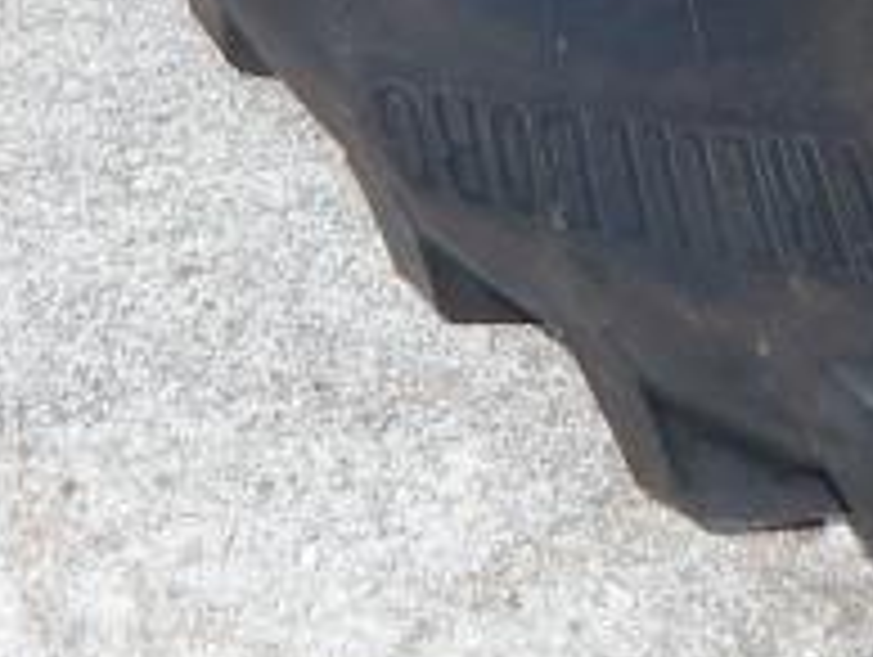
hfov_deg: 16.7
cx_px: 819
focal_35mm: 116
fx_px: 2929
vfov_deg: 11.0
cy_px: -868
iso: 125
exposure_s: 1/1500
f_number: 3
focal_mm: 4
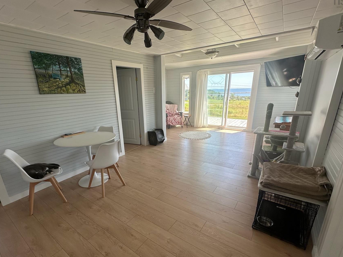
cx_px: 160
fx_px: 168
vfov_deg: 74.3
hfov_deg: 90.9
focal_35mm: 17
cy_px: 146
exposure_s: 1/171
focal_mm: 2.22
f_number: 2.2
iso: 40
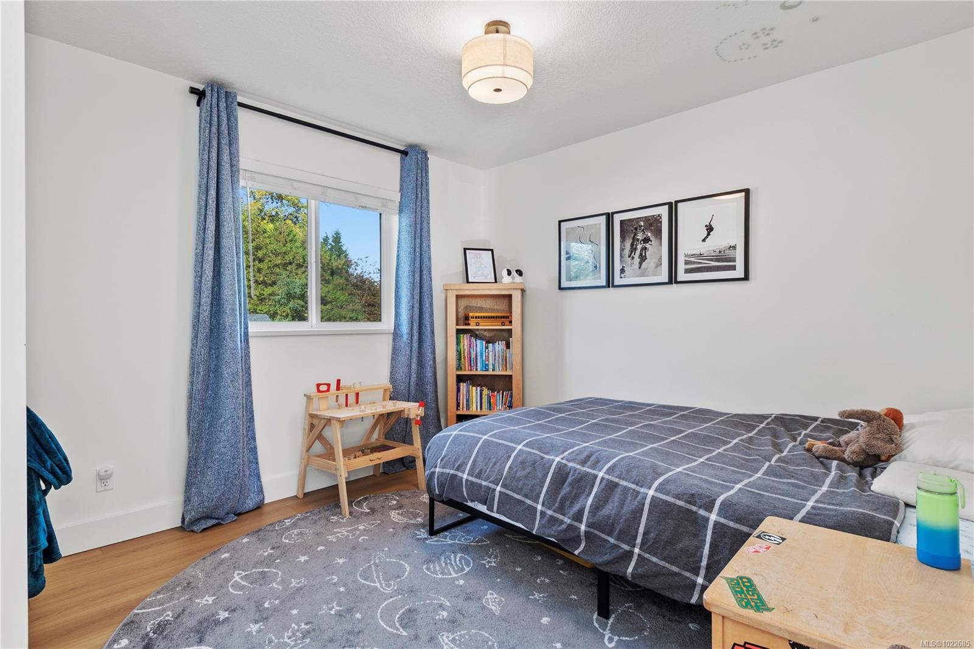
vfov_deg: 67.4
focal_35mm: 18
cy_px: 324
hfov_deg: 90.0
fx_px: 487
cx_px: 487
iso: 320
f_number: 8
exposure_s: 1/8
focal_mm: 12
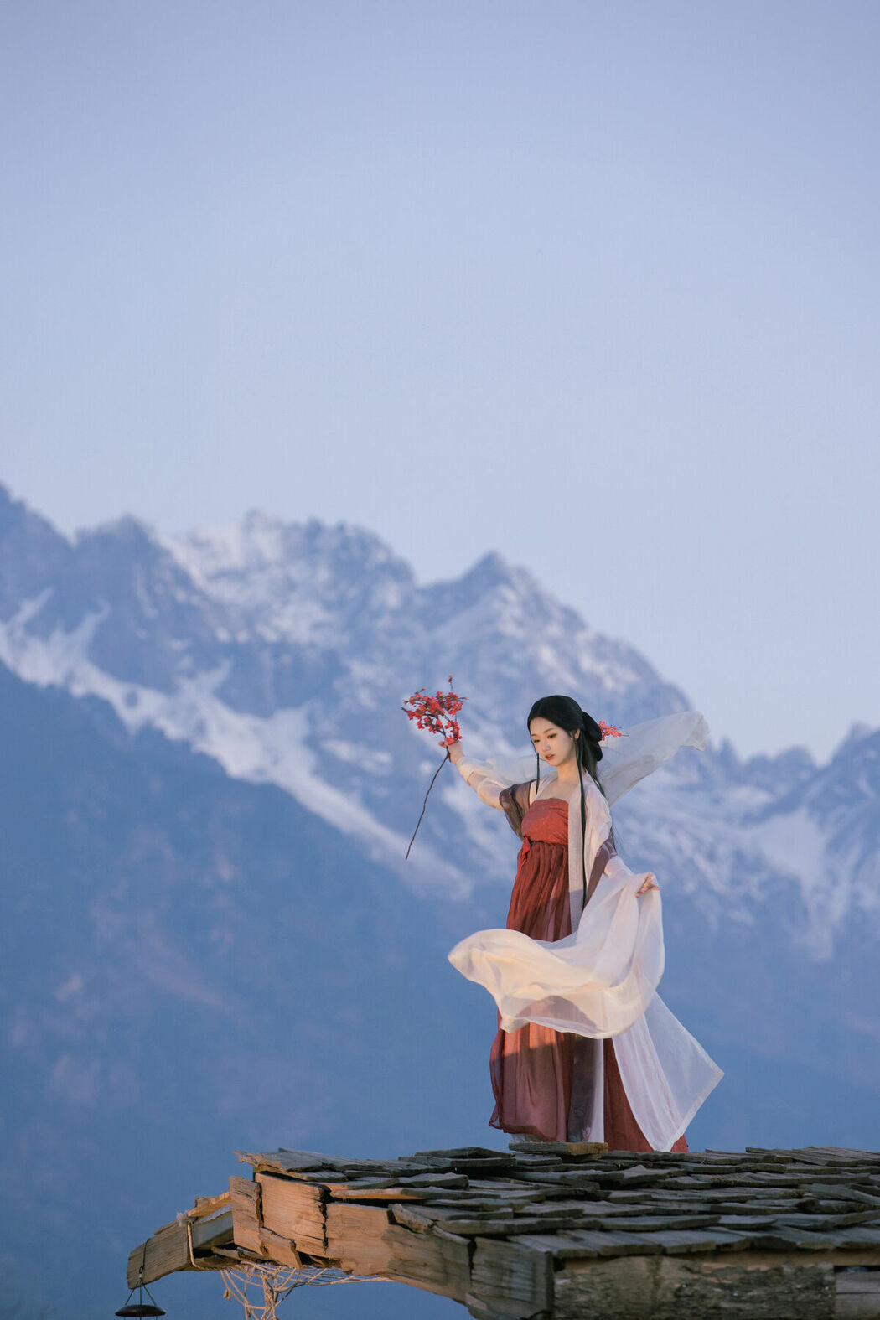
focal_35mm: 182
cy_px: 660
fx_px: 6673
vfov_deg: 11.3
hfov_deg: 7.5
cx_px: 440
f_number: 5
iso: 1600
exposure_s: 1/200
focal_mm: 182
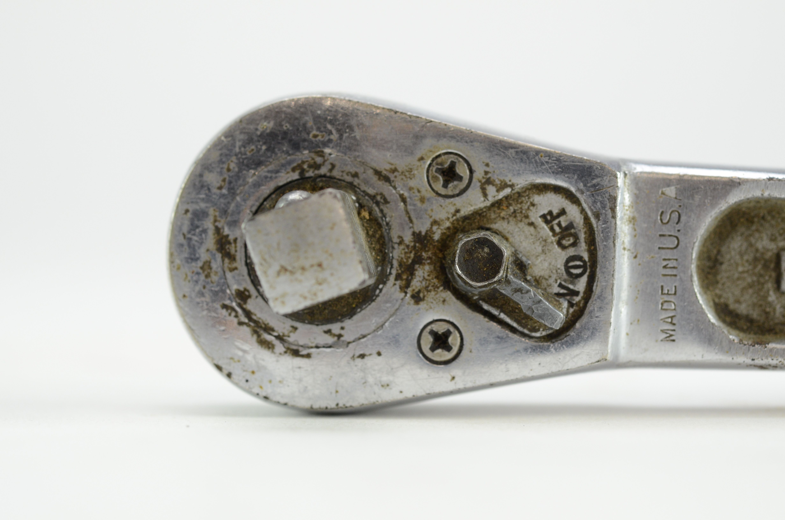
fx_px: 1958
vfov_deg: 15.1
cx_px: 392
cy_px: 260
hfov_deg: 22.7
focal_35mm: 90
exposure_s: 1/125
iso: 800
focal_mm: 60
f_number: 5
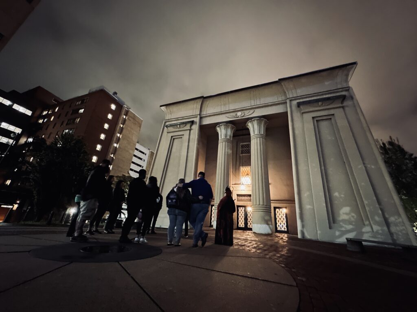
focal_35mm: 14
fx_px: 169
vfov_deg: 85.7
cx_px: 208
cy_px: 156
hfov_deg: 102.1
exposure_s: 1/8
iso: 2000
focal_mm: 2.22
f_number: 2.2
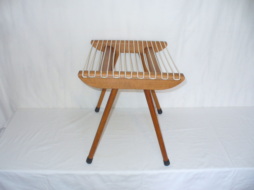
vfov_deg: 38.7
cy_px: 95
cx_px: 127
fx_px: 271
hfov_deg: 50.1
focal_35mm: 37
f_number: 2.8
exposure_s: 1/8
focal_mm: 6.1
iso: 100
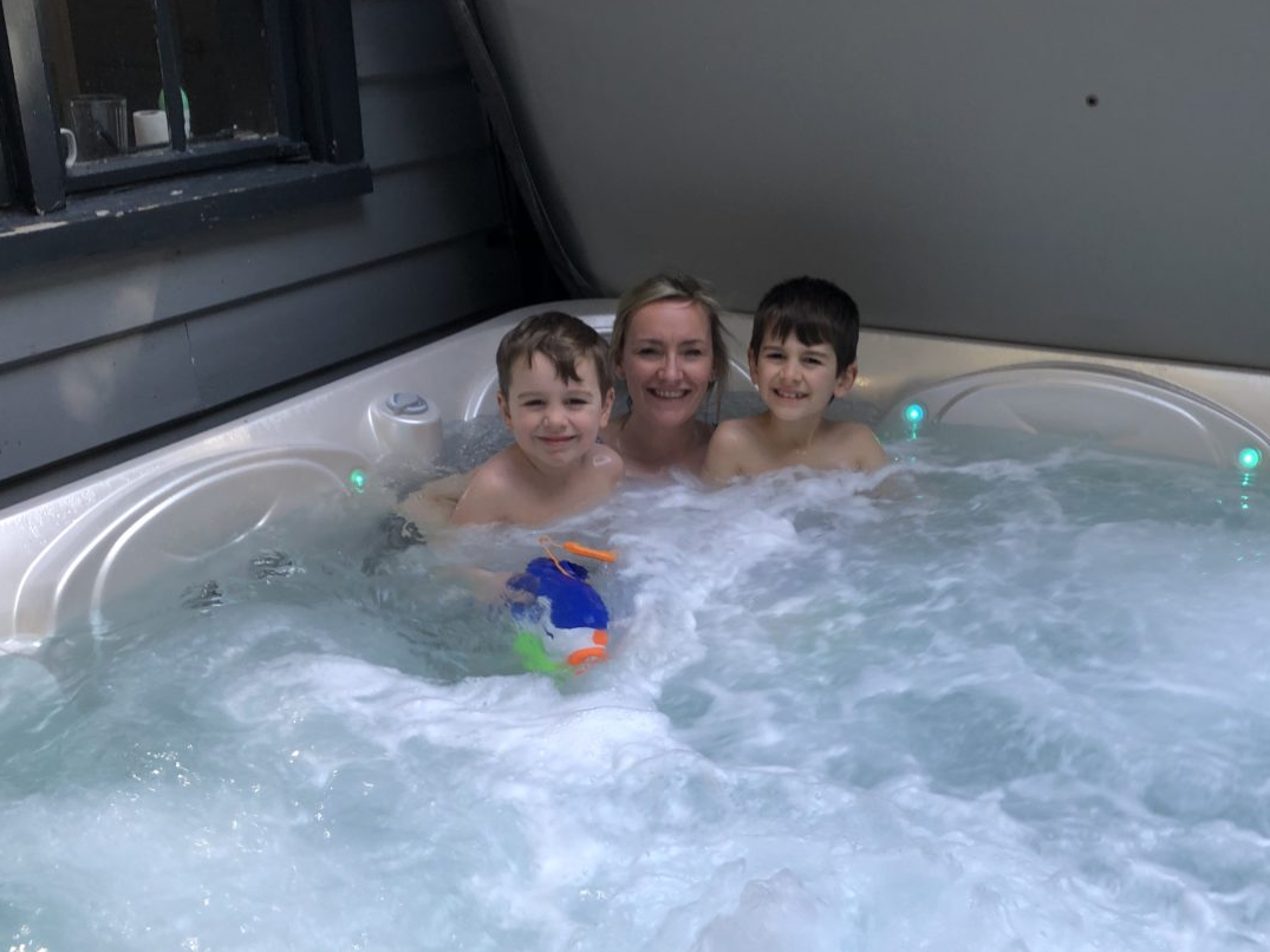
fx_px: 1467
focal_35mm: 40
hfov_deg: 46.6
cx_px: 740
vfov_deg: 35.9
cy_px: 496
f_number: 1.8
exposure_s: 1/111
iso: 32
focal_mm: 4
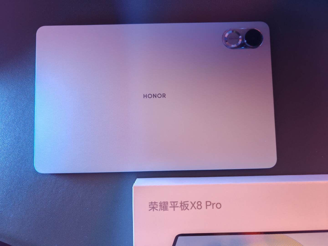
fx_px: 256
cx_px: 164
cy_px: 123
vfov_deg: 51.4
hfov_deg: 65.3
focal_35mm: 27
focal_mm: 7.62
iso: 320
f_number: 1.6
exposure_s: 1/50
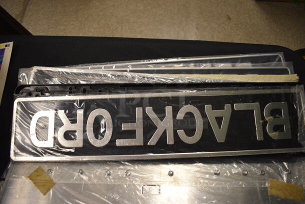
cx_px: 152
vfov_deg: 48.0
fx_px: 229
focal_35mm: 27
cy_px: 102
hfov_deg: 67.3
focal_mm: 18
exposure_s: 1/125
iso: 1100
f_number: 3.5
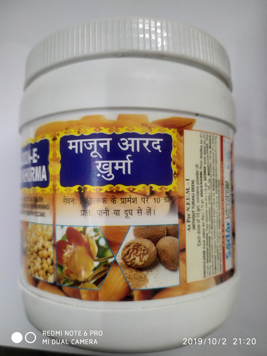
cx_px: 134
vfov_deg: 71.6
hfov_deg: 56.8
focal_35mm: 24
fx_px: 247
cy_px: 178
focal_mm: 3.94
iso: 400
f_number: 1.9
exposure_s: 1/25
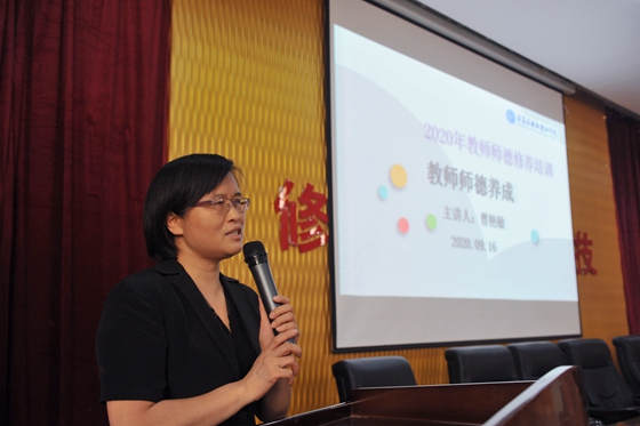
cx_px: 320
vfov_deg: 38.9
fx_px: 604
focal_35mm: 34
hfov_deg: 55.8
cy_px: 213
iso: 1600
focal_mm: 34
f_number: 4
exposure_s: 1/60
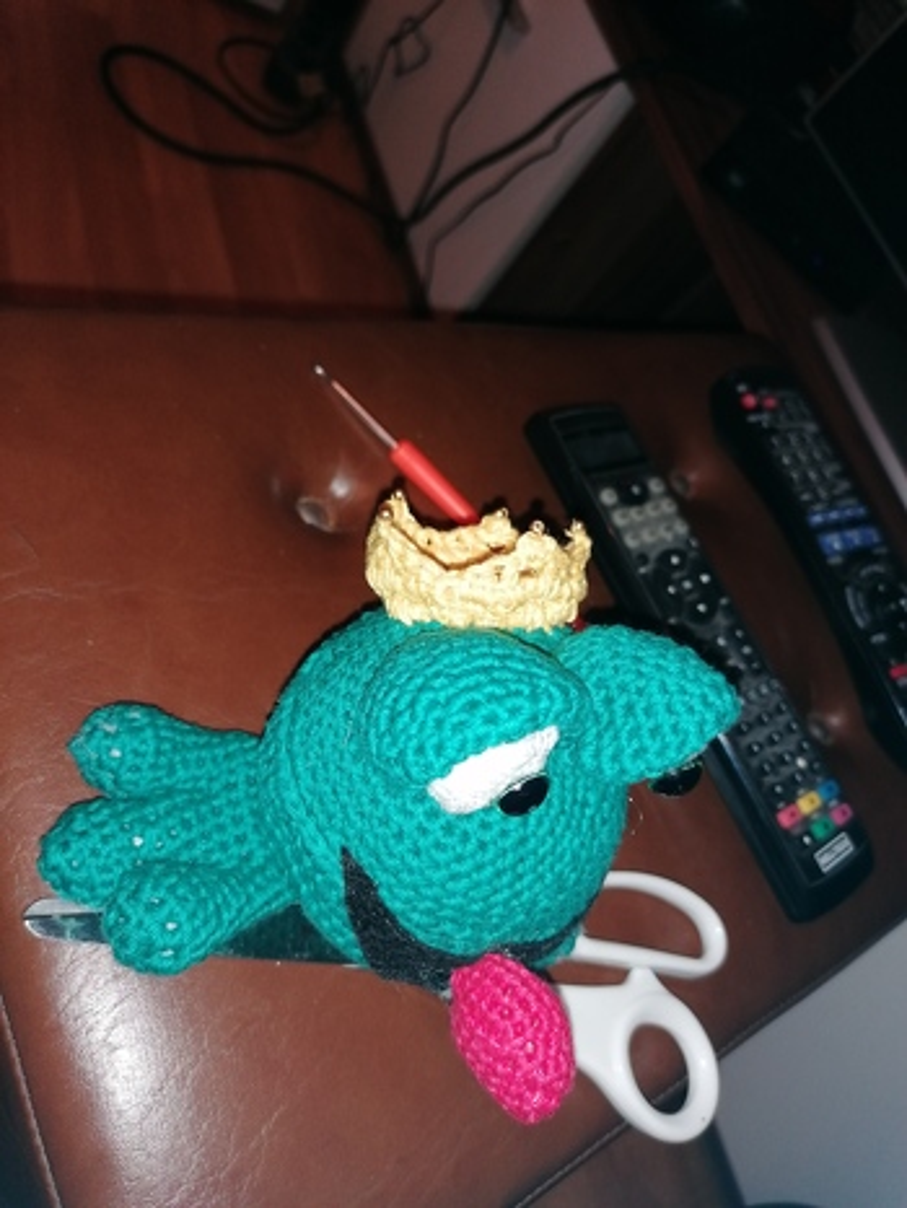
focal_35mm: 27
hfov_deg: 51.4
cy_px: 604
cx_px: 454
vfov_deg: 65.3
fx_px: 942
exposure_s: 1/50
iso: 100
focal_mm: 4.75
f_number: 1.8
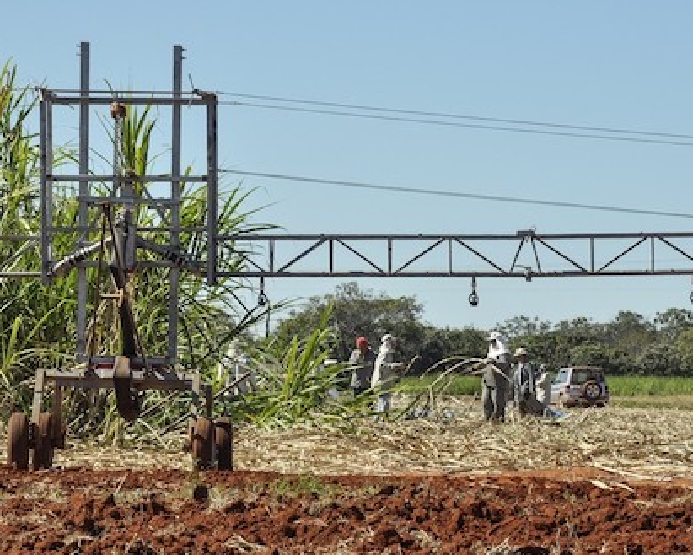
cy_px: 278
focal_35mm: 180
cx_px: 307
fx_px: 3684
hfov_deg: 10.7
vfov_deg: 8.6
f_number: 9.5
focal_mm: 105
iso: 200
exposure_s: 1/250
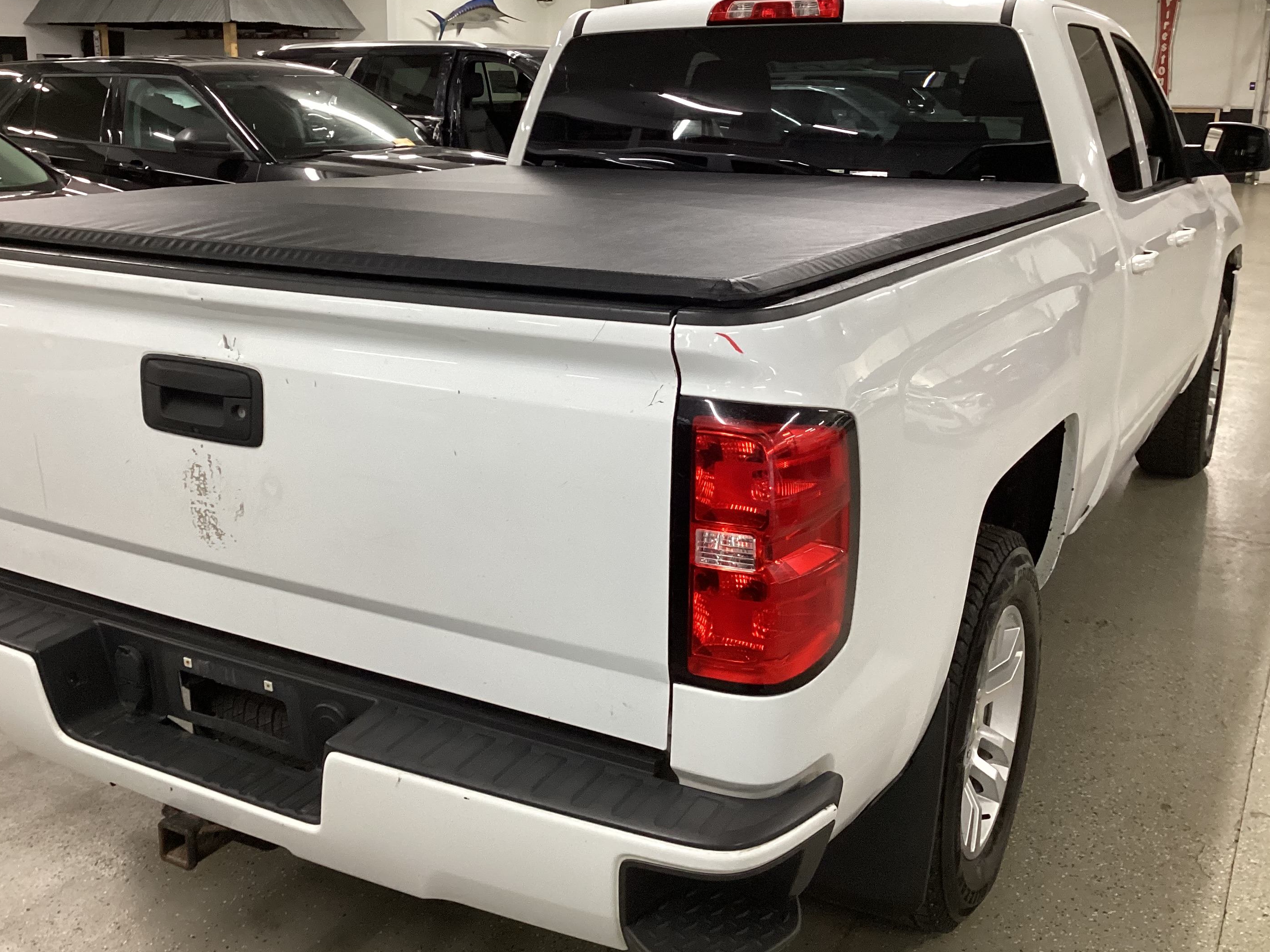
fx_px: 1321
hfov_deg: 51.2
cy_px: 410
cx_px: 558
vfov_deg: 39.6
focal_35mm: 36
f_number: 2.4
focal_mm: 3.3
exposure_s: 1/60
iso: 200
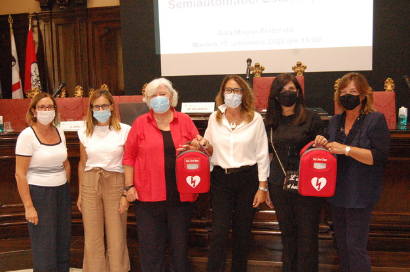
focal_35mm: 36
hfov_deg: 53.2
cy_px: 136
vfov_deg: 36.8
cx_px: 205
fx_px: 410
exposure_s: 1/60
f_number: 5.6
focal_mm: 24
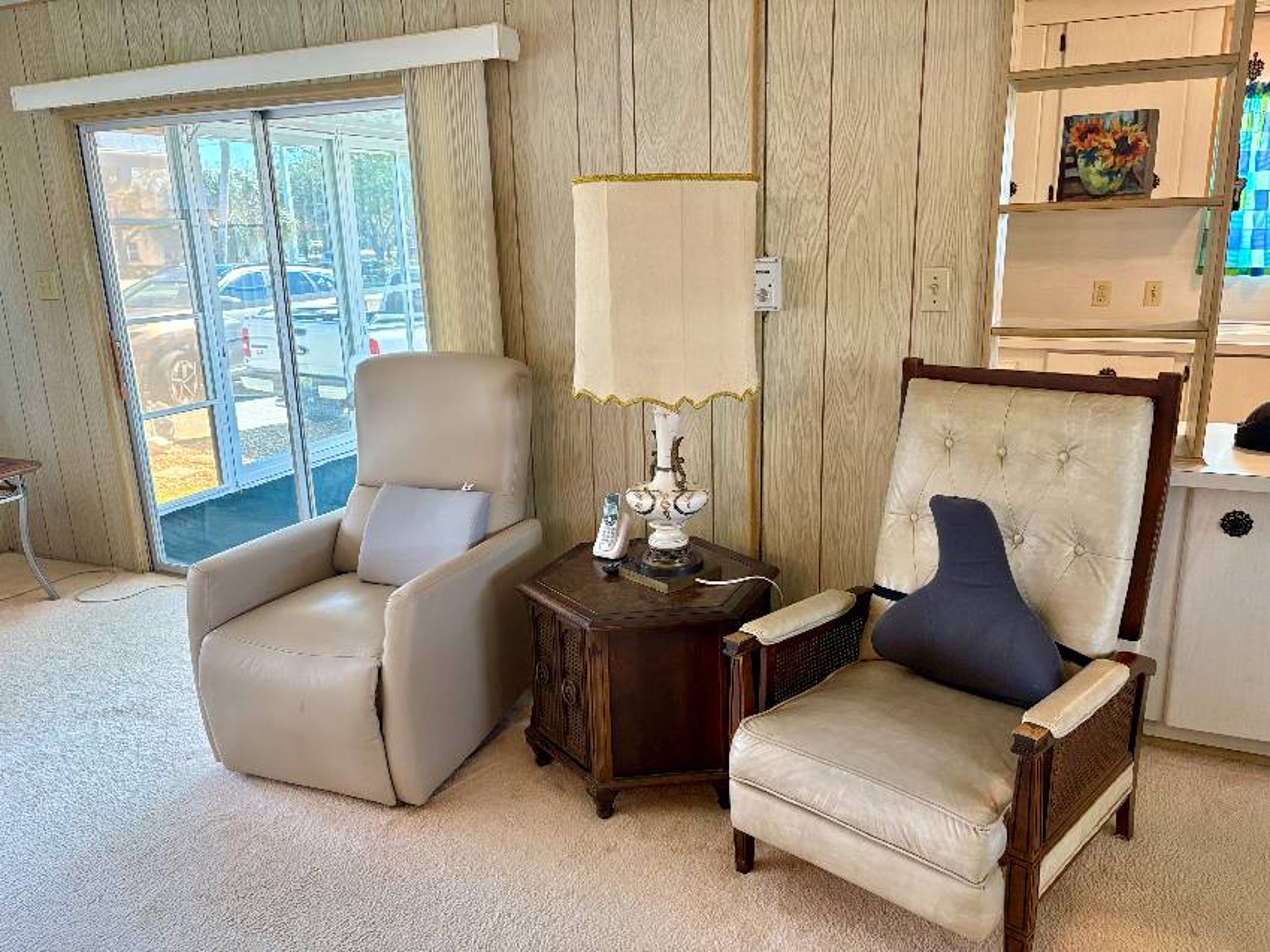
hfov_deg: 67.3
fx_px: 954
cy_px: 476
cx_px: 635
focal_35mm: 26
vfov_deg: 53.0
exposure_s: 1/60
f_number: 1.6
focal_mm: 5.96
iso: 250
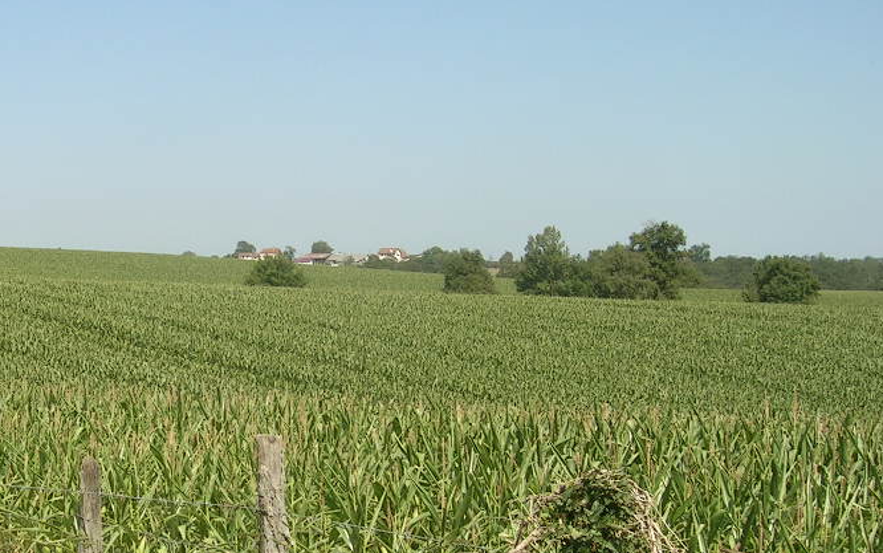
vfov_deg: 22.7
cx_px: 294
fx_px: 1372
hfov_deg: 35.3
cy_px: 337
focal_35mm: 57
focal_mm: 5.4
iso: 50
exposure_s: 1/386
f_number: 4.8
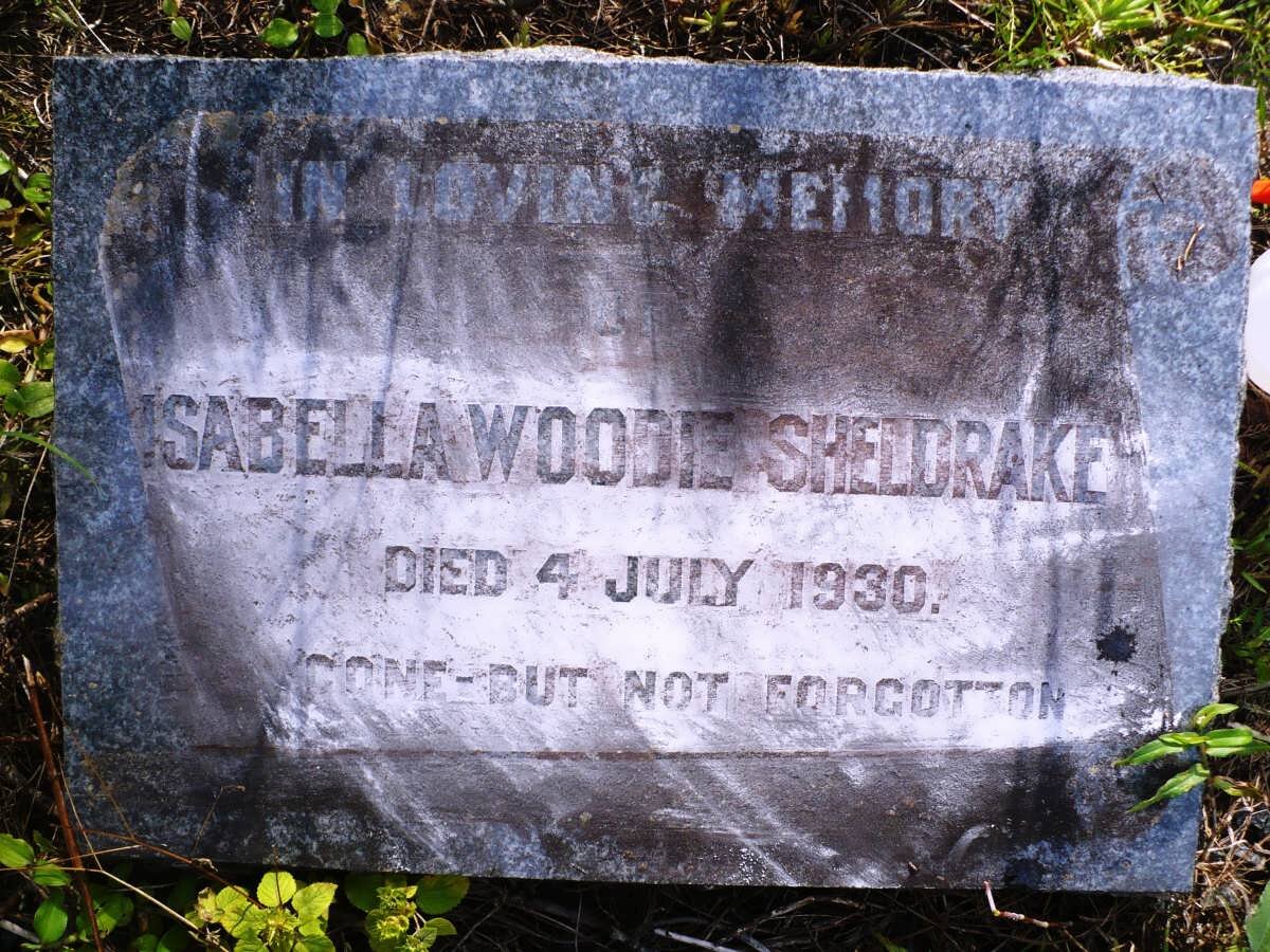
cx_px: 635
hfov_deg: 50.1
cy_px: 476
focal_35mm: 37
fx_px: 1357
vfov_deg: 38.7
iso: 100
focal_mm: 6.1
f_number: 2.8
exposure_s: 1/200
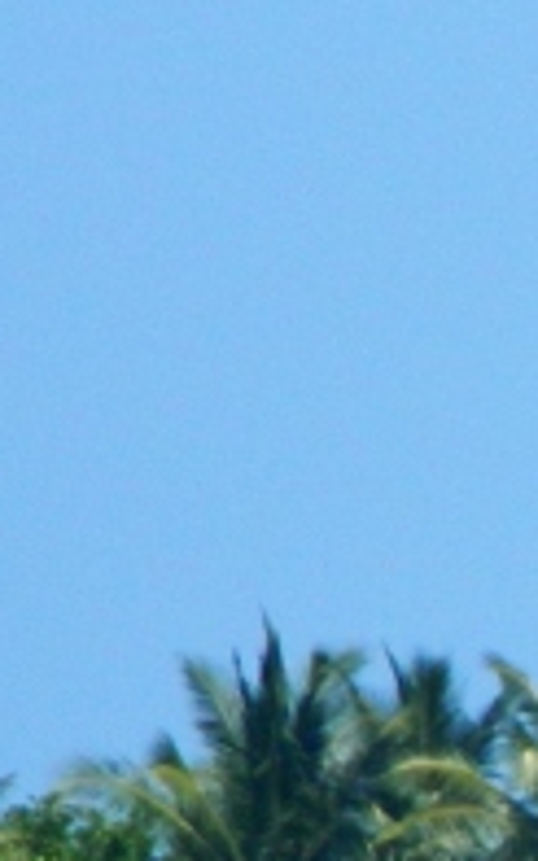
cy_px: 1040
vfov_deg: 1.7
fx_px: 28548
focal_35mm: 1216
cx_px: 2078
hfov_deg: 1.1
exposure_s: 1/500
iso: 80
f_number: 5.4
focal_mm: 39.7
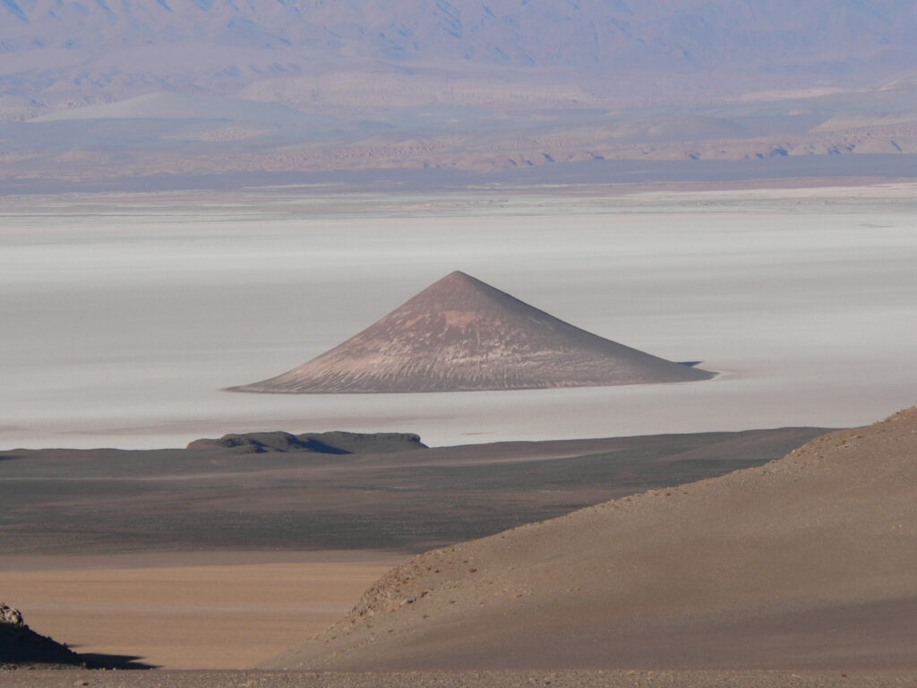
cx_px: 458
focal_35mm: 313
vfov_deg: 4.7
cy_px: 344
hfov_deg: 6.3
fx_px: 8292
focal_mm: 52.1
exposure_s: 1/500
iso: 80
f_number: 5.6
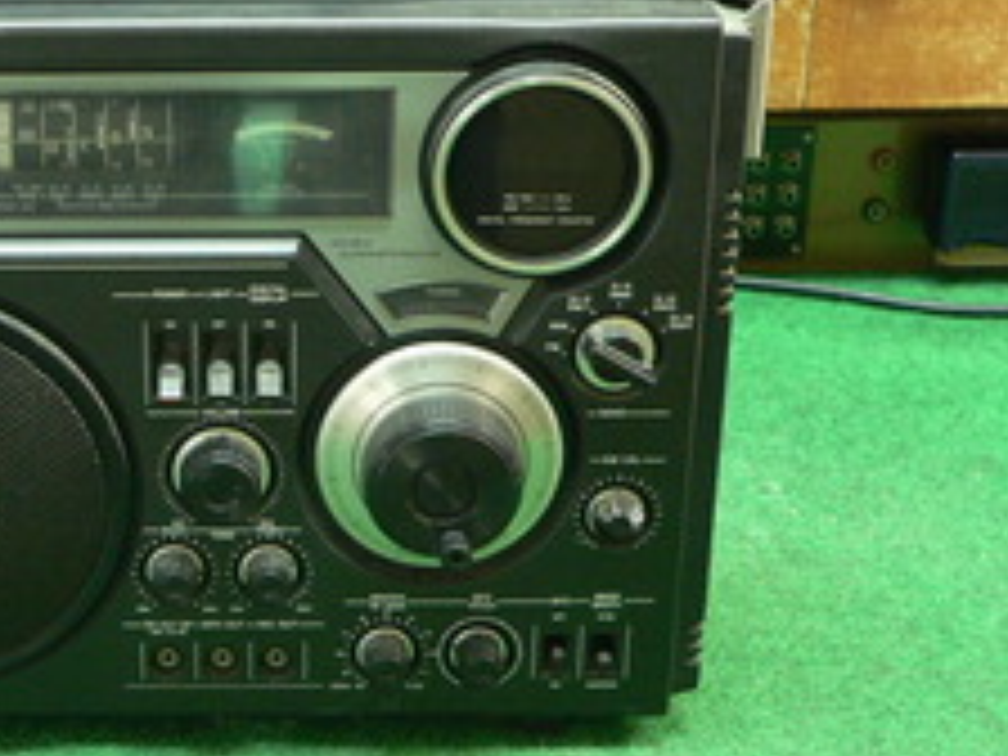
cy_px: 326
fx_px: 2126
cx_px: 180
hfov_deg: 26.1
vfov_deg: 20.2
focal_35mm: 73
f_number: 2.8
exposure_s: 1/4
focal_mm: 7.2
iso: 200
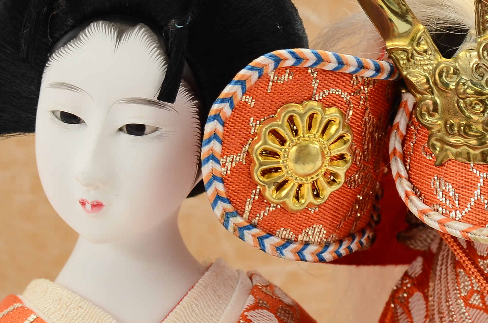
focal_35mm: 198
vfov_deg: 6.9
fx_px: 2681
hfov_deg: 10.4
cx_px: 284
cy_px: 105
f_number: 11
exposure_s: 1/80
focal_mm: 55
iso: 250
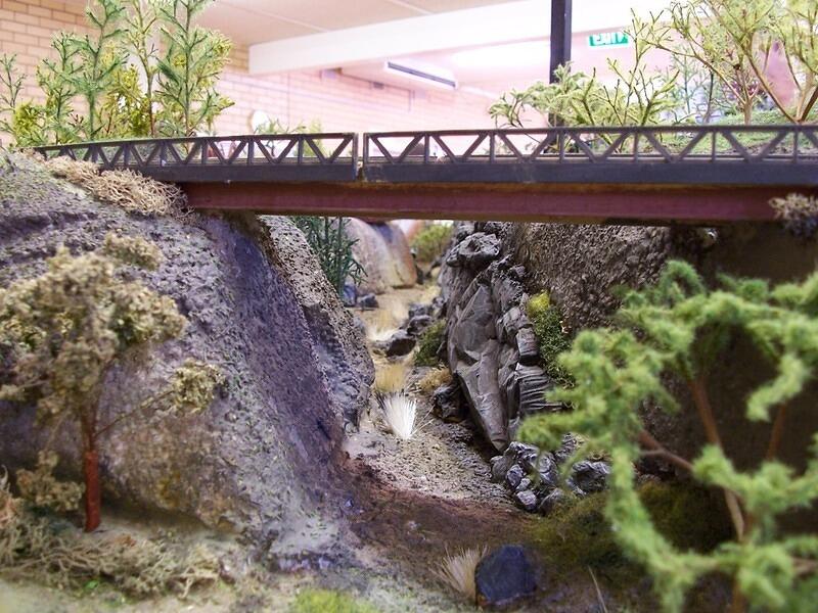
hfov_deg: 52.6
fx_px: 827
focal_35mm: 35
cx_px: 409
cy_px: 306
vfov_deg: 40.7
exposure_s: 1/8
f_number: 2.8
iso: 140
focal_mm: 6
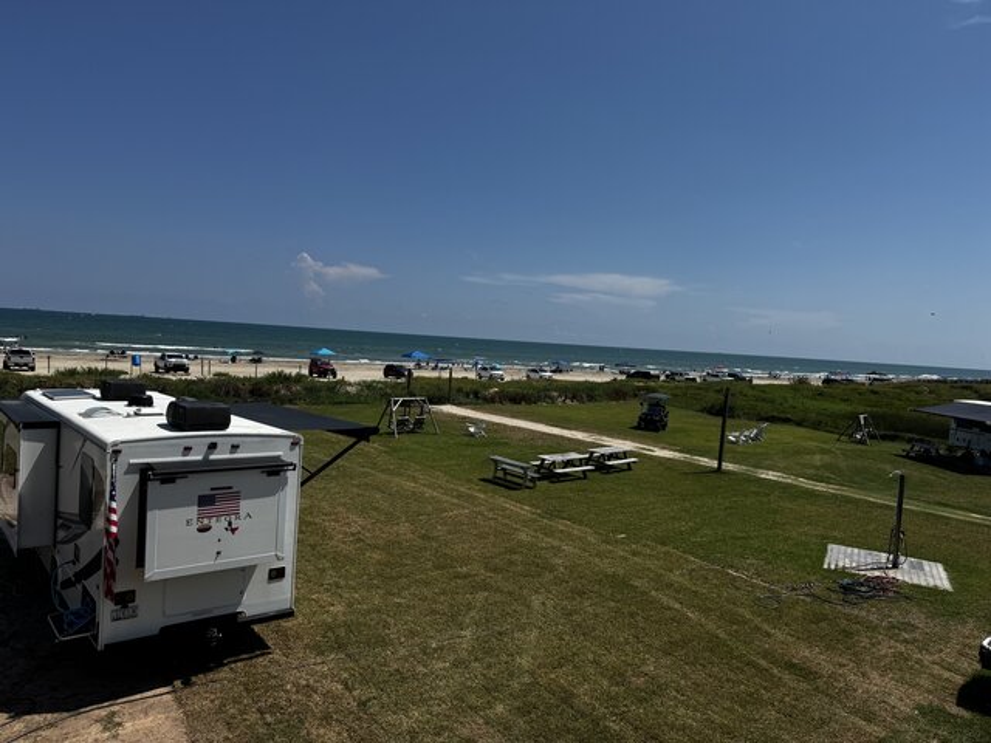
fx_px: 687
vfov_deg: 56.8
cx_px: 496
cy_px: 372
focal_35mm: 24
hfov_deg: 71.6
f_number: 1.78
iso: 80
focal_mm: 6.76
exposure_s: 1/7937
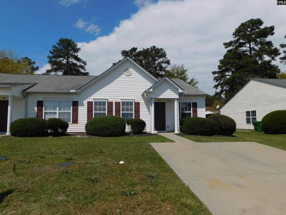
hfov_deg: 73.9
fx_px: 190
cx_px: 143
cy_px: 108
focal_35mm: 23
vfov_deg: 58.9
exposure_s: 1/1000
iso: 125
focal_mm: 4
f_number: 6
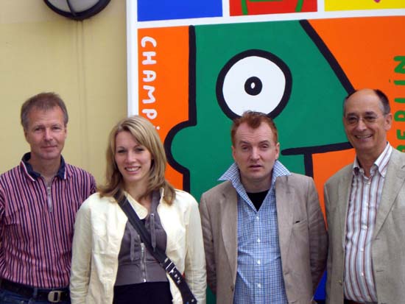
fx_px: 1100
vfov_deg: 15.7
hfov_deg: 20.9
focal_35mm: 94
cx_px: 202
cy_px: 152
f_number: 4.6
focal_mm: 15.3
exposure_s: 1/60
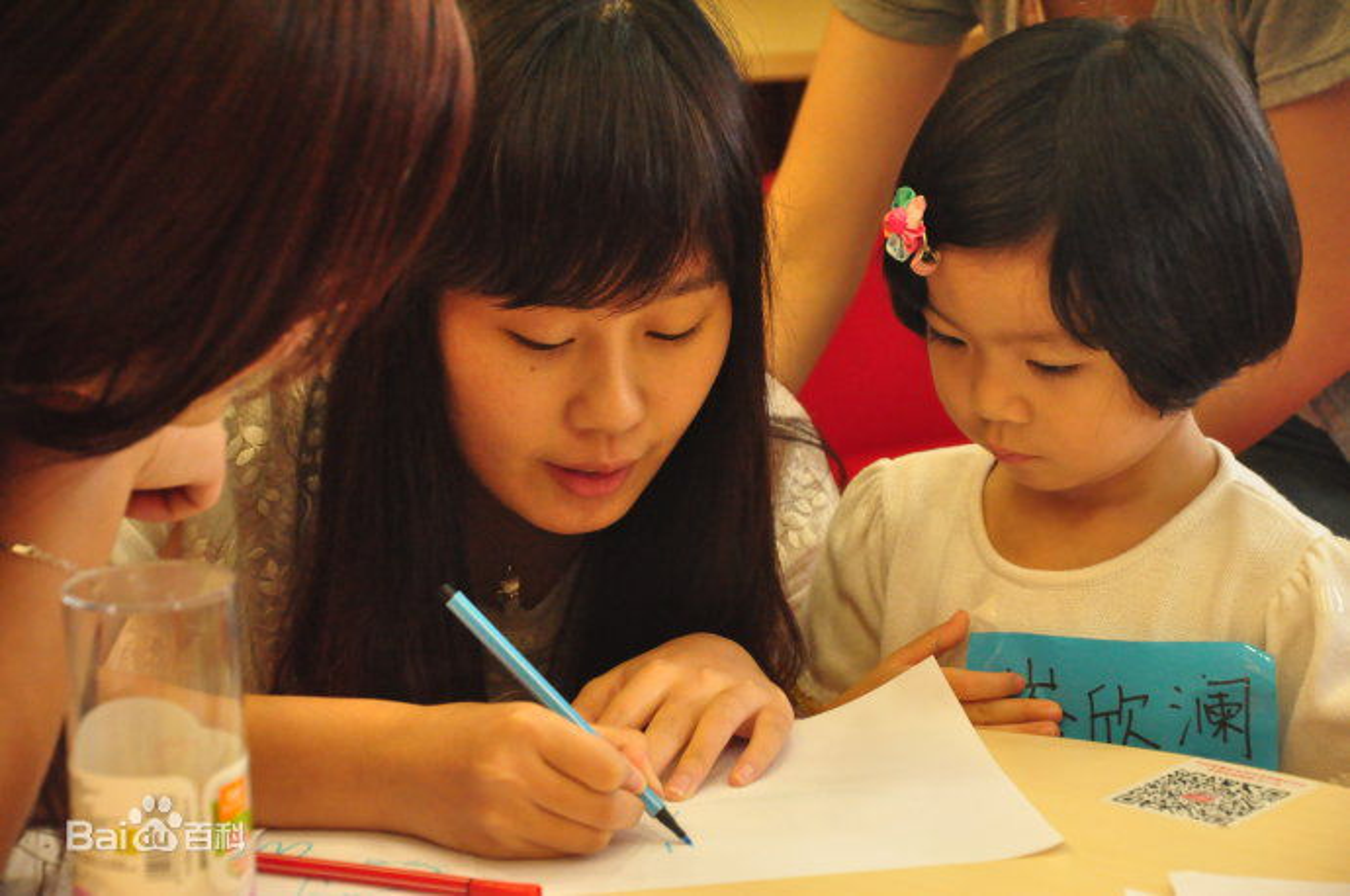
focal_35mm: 112
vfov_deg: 12.1
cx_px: 675
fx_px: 4213
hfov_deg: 18.2
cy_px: 448
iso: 3200
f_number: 5.3
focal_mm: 75
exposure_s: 1/125
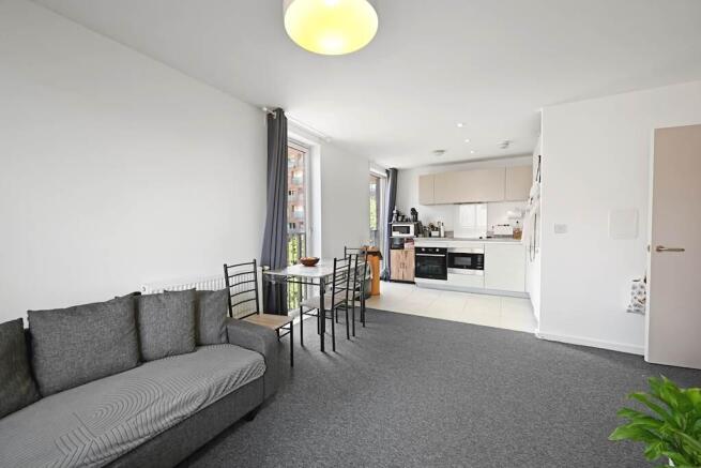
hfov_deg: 104.2
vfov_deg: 81.2
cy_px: 234
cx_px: 350
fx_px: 273
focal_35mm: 14
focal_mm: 14
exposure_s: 1/5
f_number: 7.1
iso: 360
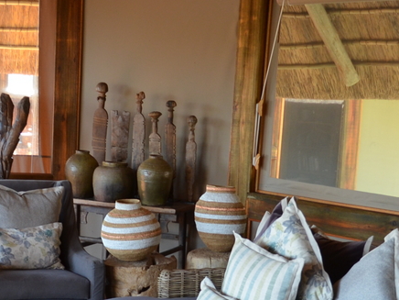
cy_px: 268
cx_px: 205
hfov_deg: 25.7
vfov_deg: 19.1
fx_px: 876
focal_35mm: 76
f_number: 4
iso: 400
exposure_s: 1/60
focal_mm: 18
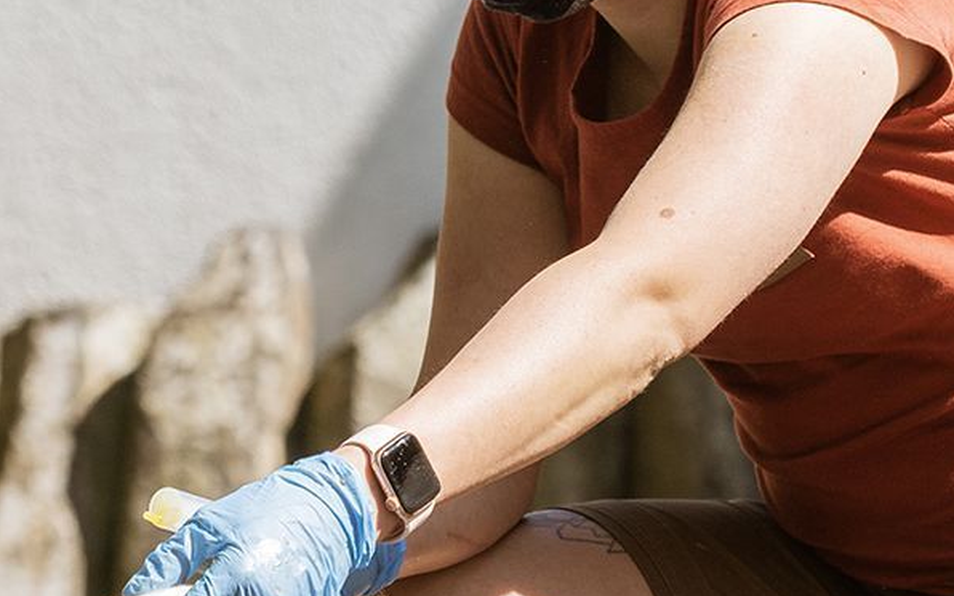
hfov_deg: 4.8
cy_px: 328
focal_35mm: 436
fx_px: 11332
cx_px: 592
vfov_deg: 3.0
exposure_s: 1/1250
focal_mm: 130
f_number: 5.6
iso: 200
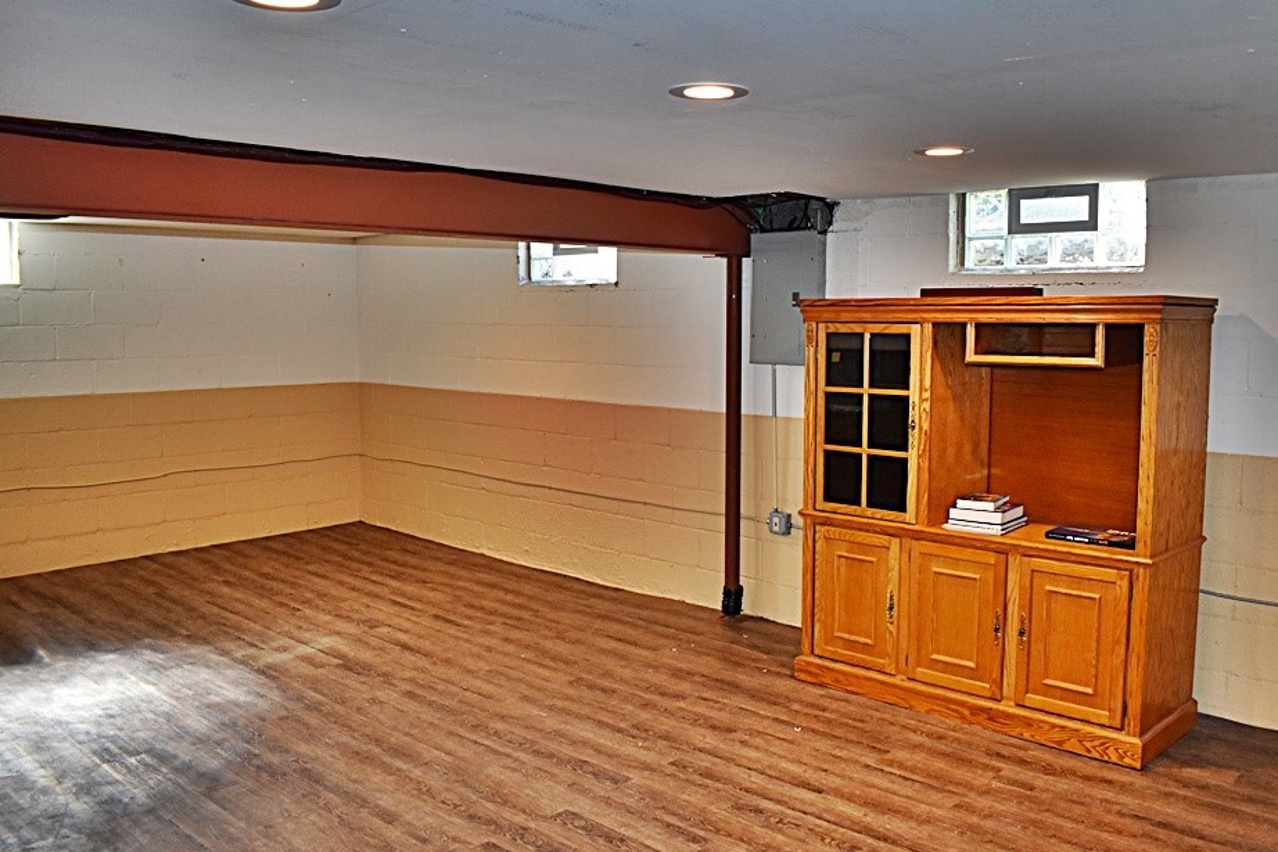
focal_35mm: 30
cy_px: 427
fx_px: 1065
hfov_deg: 61.8
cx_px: 704
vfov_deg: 43.6
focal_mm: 18
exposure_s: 1/125
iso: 800
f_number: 3.5
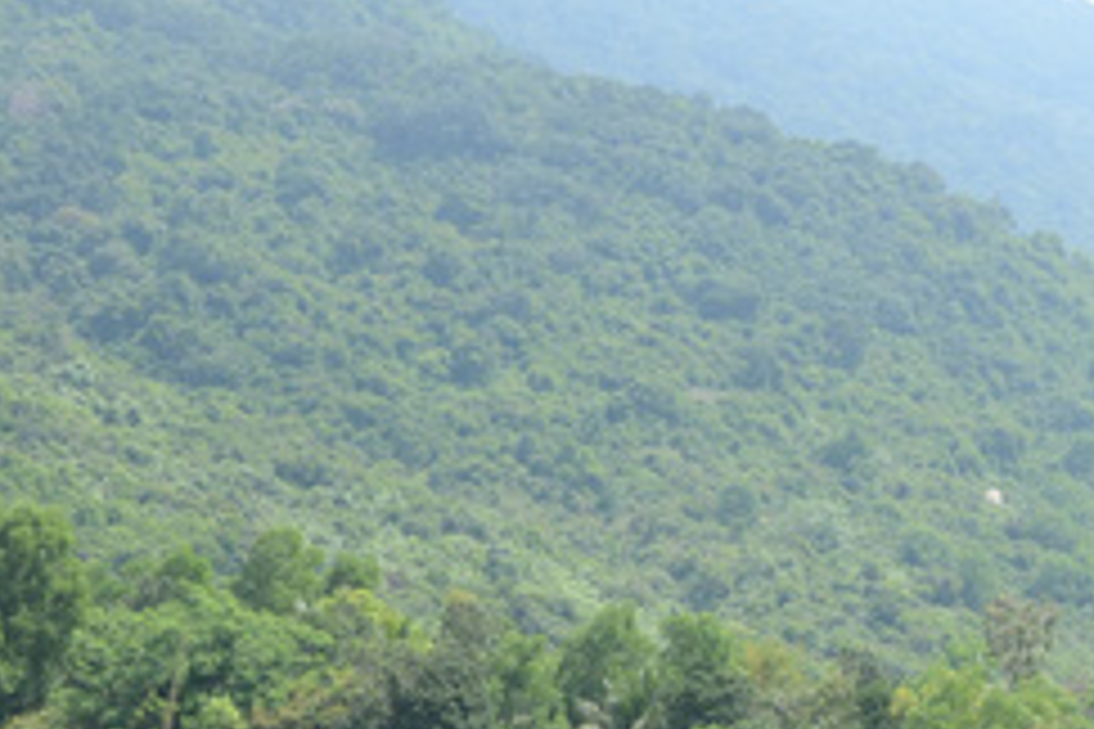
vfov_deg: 10.1
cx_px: 1071
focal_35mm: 134
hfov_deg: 15.1
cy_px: 760
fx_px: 4072
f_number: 7.1
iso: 100
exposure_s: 1/200
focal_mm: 34
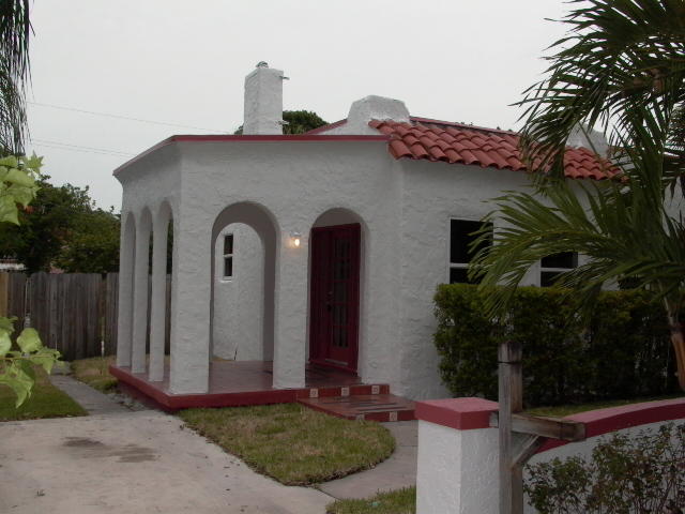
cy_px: 257
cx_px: 342
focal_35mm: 38
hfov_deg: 49.0
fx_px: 752
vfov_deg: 37.7
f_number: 4.79
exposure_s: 1/652
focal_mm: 8.19
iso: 100
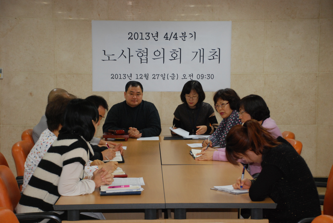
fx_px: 722
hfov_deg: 26.0
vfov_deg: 17.5
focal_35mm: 78
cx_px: 166
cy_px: 112
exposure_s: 1/60
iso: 800
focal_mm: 52
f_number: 5
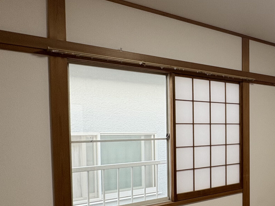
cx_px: 302
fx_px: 286
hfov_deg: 41.2
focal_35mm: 36
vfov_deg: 39.2
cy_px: 138
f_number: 2.2
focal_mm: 2.22
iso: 160
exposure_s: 1/99
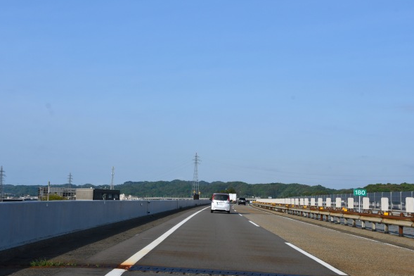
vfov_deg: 25.5
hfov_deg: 37.5
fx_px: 609
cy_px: 138
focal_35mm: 53
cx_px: 207
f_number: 11
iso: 400
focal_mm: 35
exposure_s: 1/500
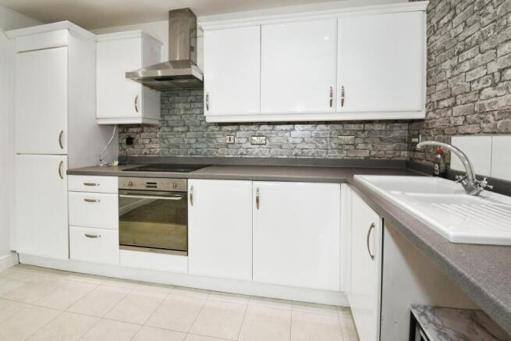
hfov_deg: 100.4
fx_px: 213
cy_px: 170
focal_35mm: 15
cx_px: 256
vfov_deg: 77.4
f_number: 7.1
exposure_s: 1/60
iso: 800
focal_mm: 10
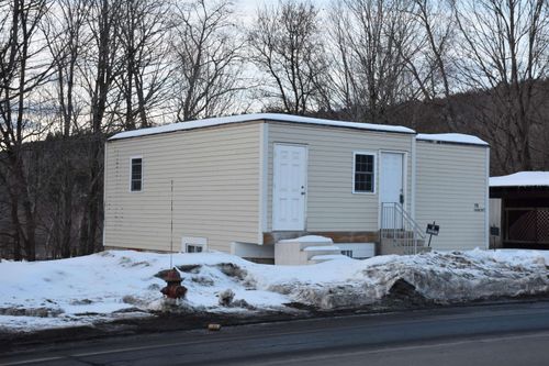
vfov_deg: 25.7
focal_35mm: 52
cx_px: 274
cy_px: 183
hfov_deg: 37.9
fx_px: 800
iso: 800
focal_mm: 35
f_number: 7.1
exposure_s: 1/200
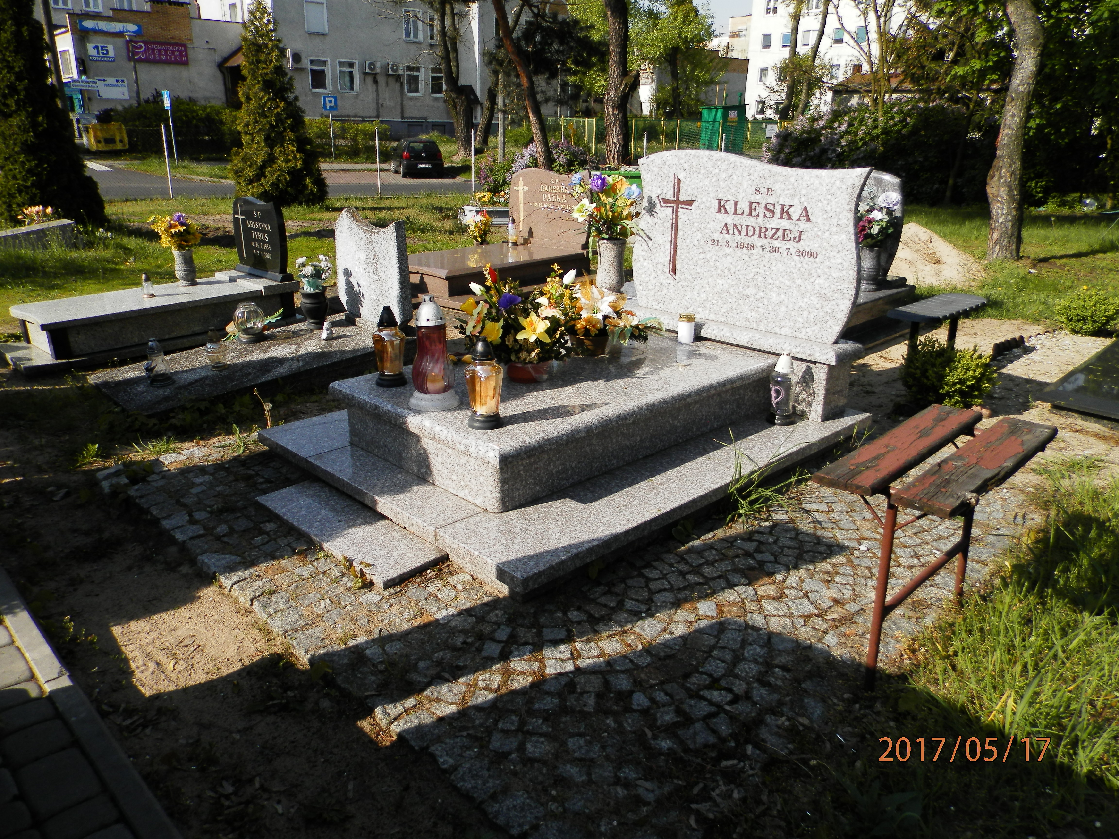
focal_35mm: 25
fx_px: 808
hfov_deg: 69.4
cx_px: 560
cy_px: 420
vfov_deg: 54.9
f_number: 8.7
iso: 80
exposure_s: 1/160
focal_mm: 4.5
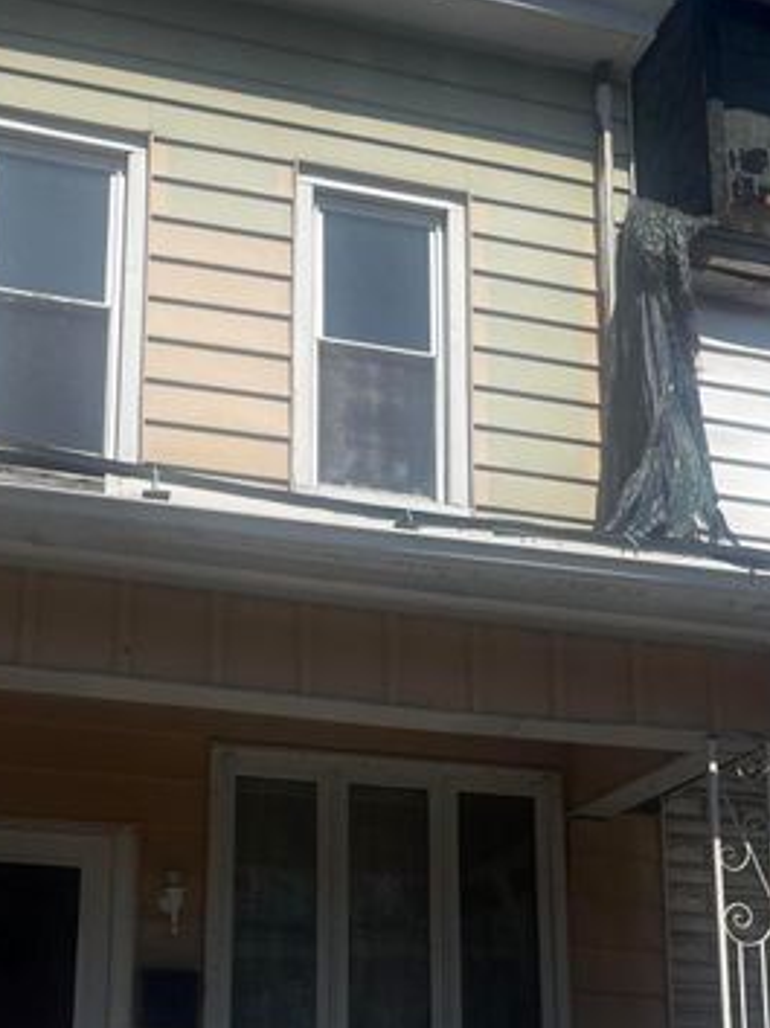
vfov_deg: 37.6
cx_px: 317
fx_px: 1455
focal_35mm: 49
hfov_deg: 29.6
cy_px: 815
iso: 50
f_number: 1.6
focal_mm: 5.1
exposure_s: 1/4310
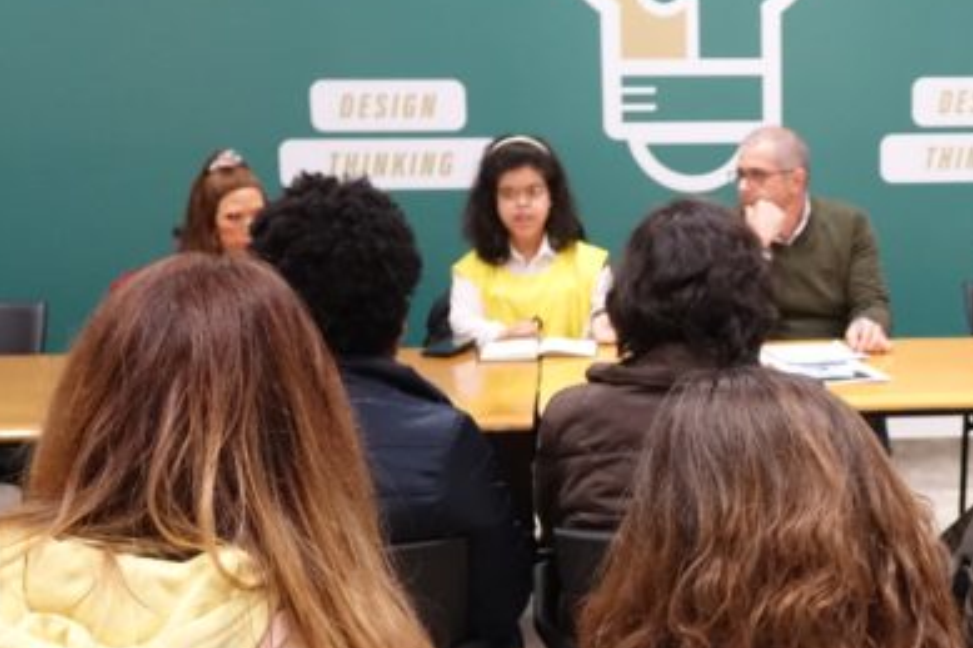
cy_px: 448
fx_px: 1702
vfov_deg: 21.4
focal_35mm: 63
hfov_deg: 30.9
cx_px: 810
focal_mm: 12.56
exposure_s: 1/125
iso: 2000
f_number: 2.8
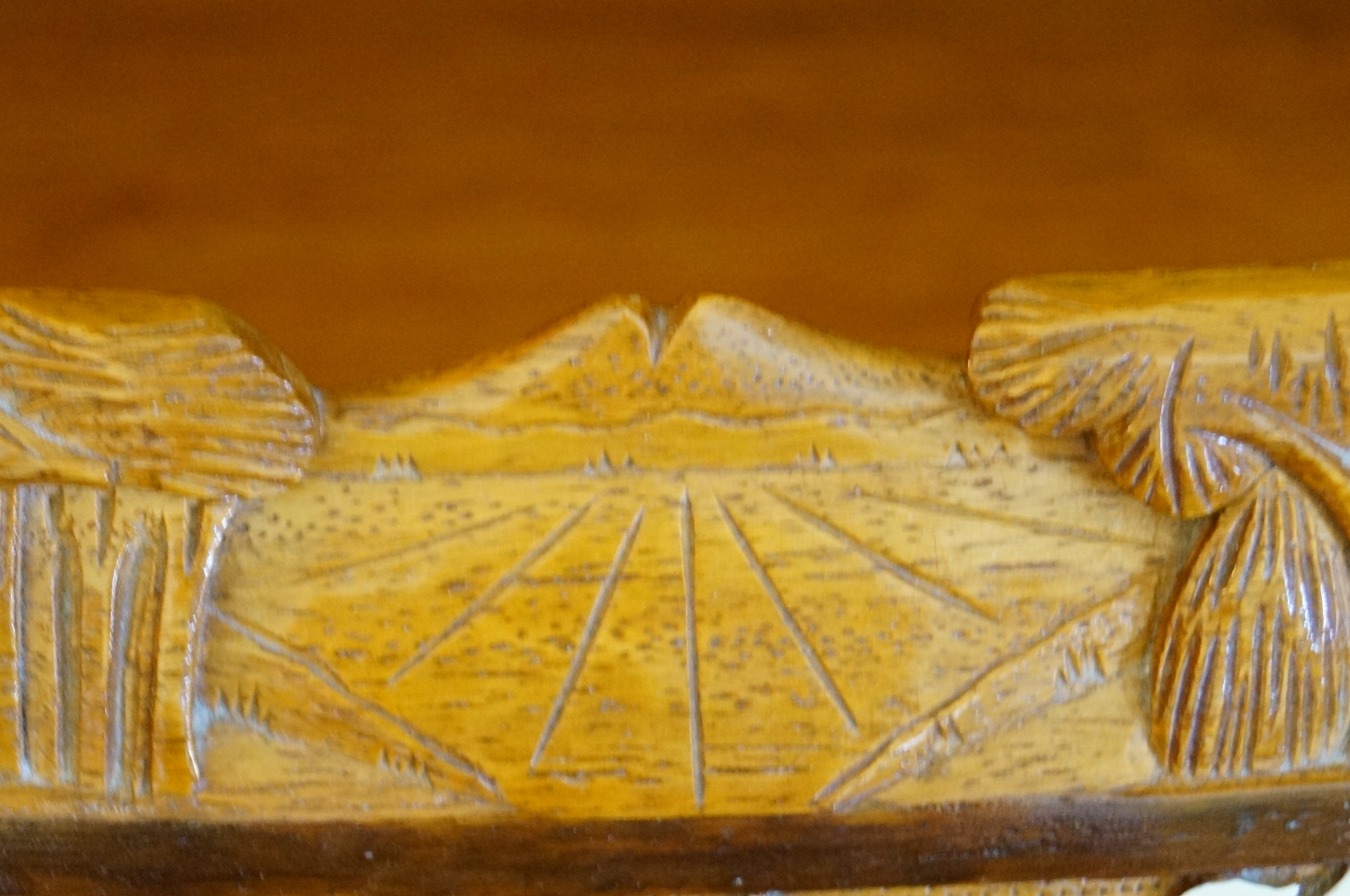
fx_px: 3333
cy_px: 416
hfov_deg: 22.9
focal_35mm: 89
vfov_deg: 15.3
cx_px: 669
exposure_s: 1/13
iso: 3200
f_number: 5.6
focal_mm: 50
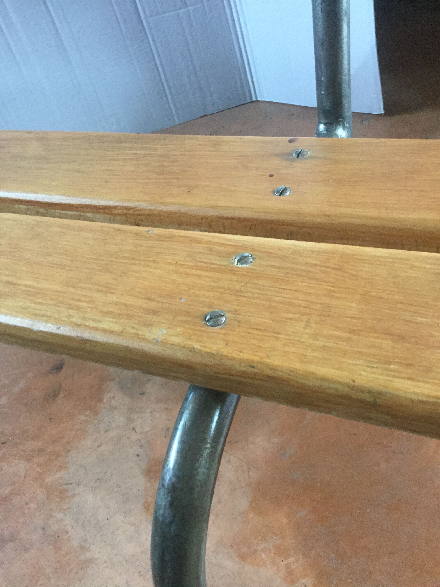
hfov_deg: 45.4
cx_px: 220
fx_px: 525
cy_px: 294
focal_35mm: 31
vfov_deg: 58.4
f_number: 2.4
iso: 160
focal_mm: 3.3
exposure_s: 1/33
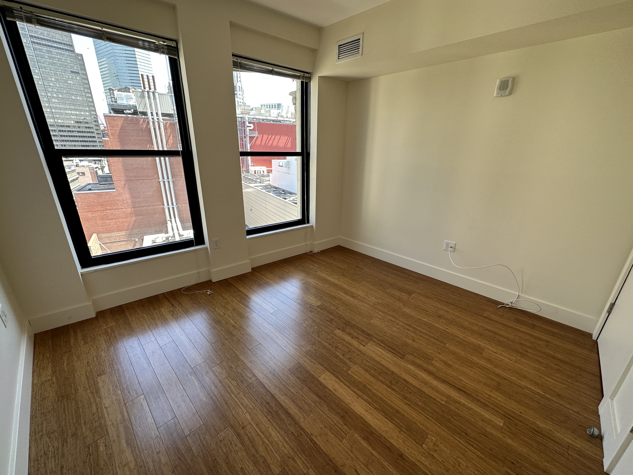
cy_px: 238
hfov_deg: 102.1
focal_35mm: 14
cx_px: 316
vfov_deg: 85.7
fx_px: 256
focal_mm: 2.22
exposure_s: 1/99
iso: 40
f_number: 2.2
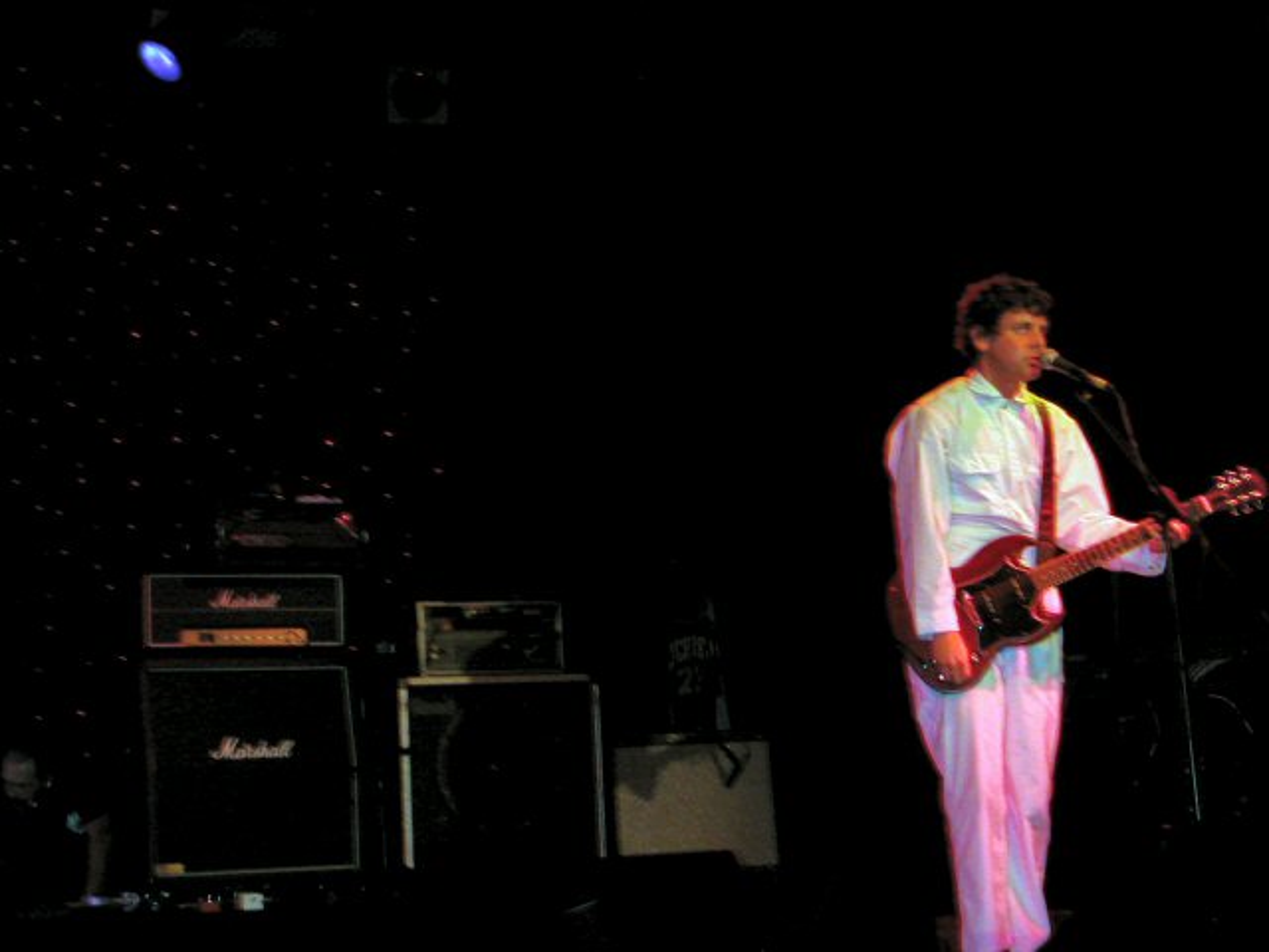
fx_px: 2493
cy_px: 476
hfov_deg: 28.6
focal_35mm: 68
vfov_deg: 21.6
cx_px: 634
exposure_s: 1/59.9
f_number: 3.7
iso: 200
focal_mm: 10.4
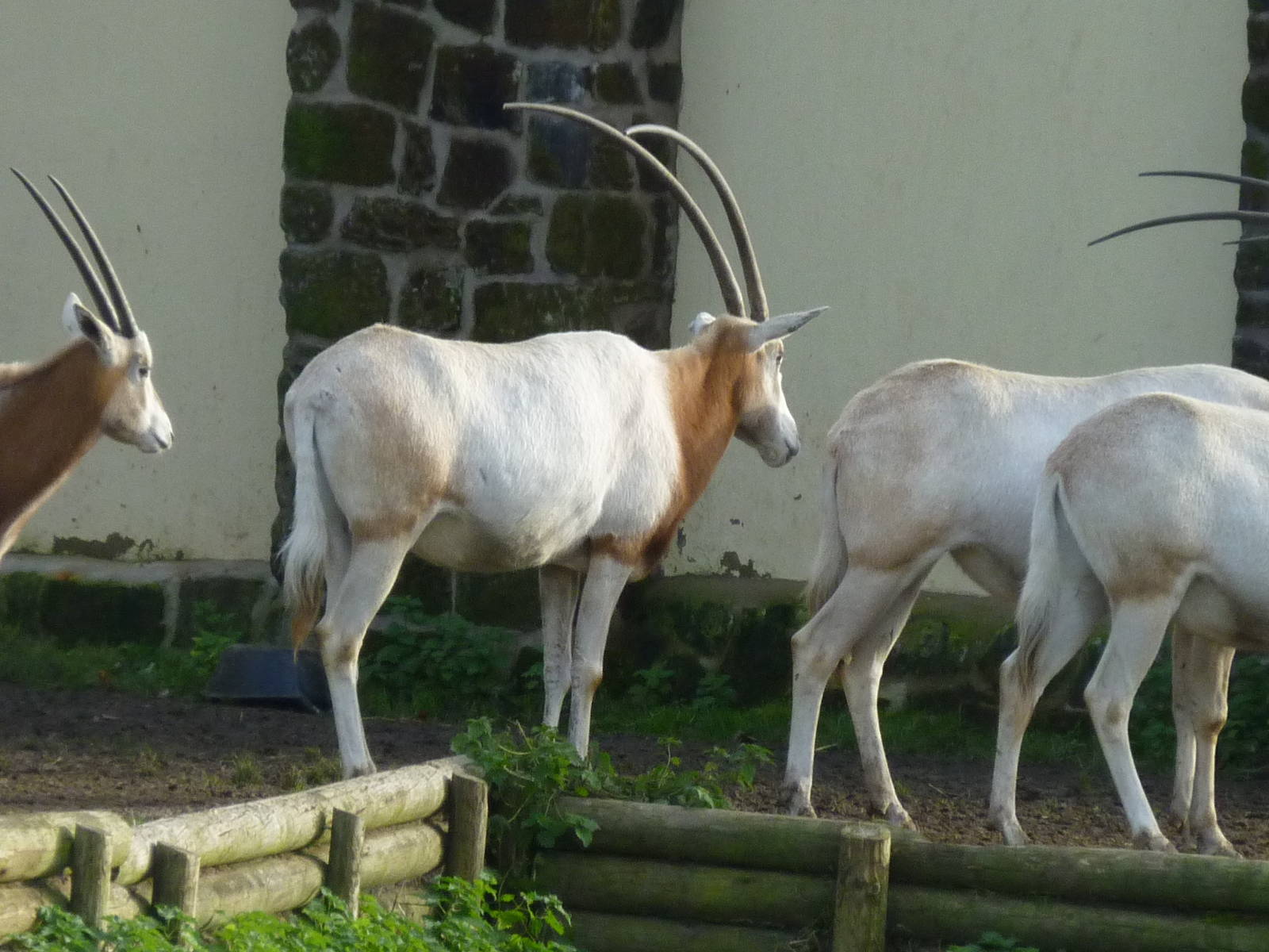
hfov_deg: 5.1
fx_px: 14334
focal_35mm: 391
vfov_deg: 3.8
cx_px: 634
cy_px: 476
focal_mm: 36
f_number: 5.9
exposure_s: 1/125
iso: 200
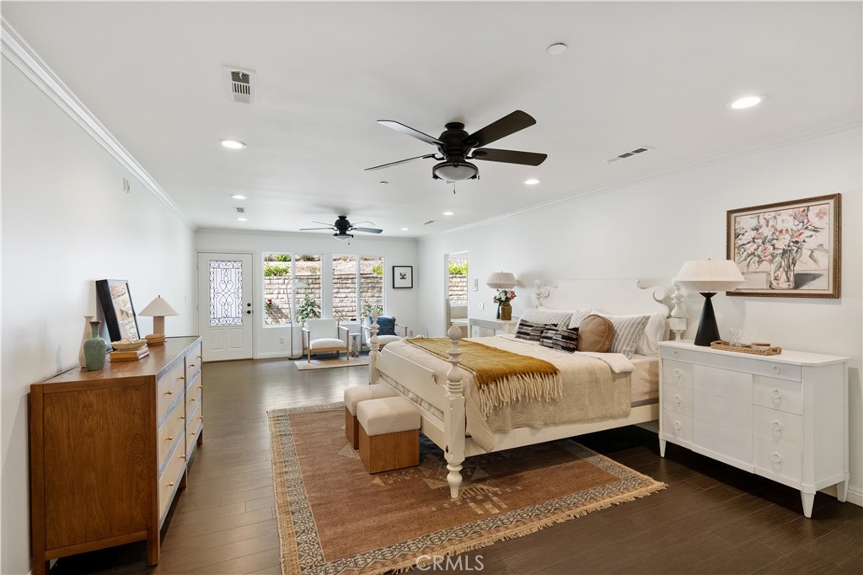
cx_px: 432
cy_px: 288
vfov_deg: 70.4
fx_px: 407
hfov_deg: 93.3
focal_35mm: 17
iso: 800
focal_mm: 17
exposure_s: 1/10
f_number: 6.7
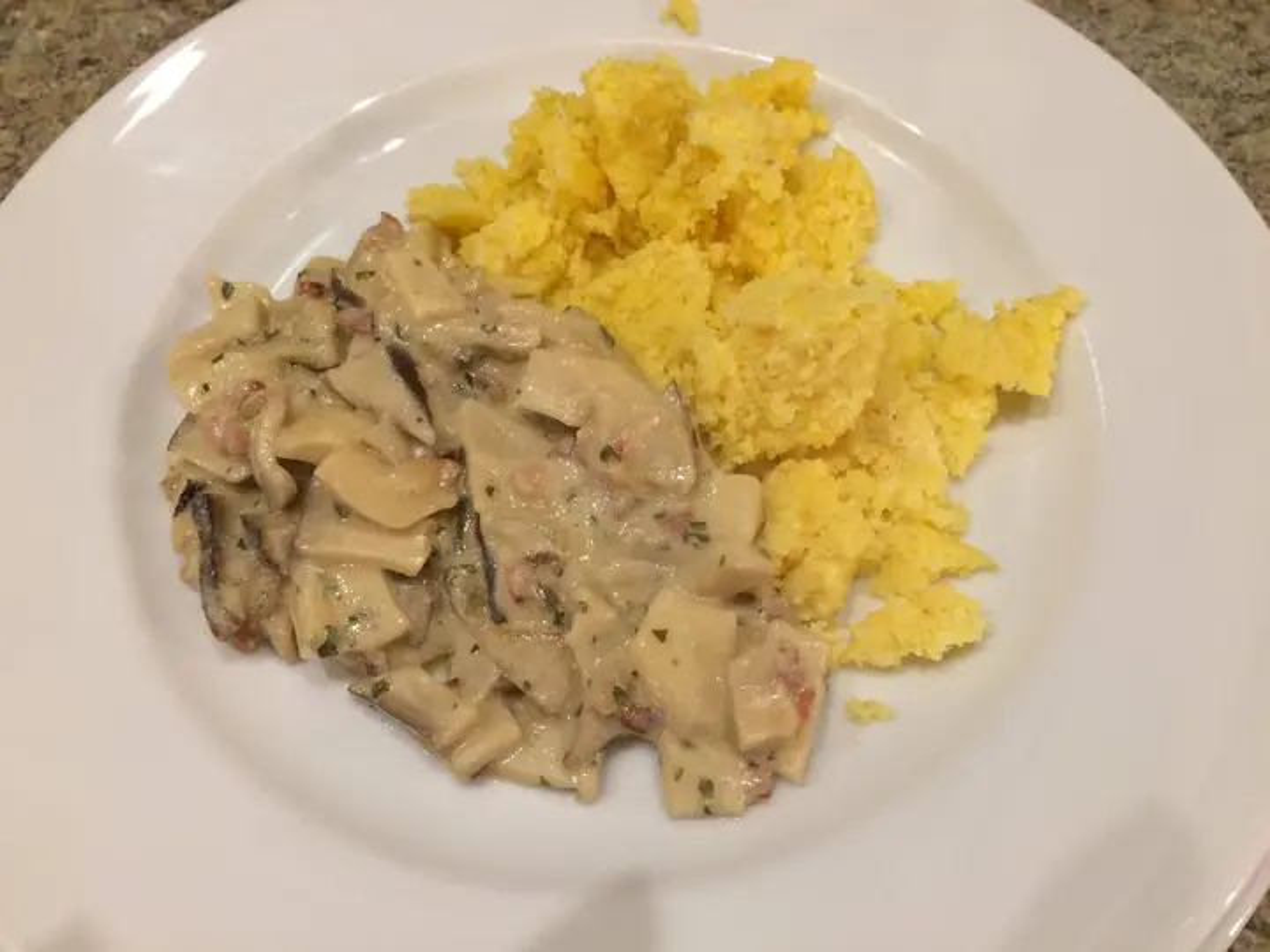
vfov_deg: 48.2
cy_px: 476
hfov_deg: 61.7
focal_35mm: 29
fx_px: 1064
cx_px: 635
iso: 160
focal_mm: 4.15
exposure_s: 1/33
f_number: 2.2
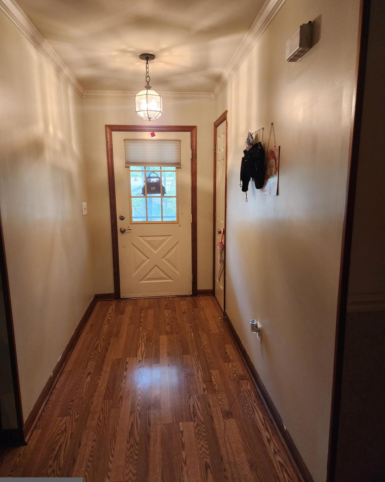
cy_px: 247
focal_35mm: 24
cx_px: 192
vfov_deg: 70.3
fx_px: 342
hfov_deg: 58.8
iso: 500
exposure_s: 1/120
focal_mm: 6.4
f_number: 1.8
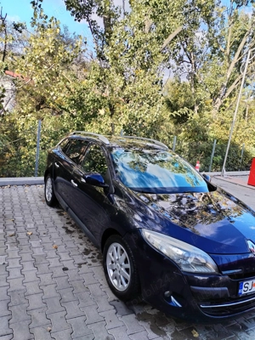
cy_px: 170
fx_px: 255
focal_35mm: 26
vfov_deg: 67.3
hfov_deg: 53.1
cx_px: 128
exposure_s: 1/241
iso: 100
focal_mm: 4.75
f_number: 1.8
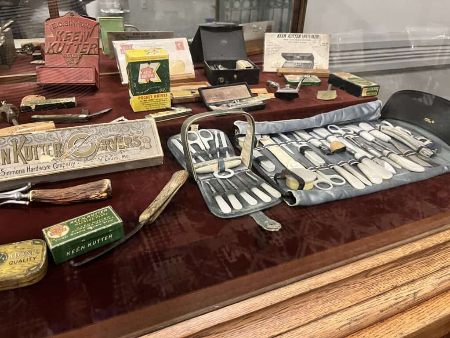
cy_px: 169
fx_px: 338
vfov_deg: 53.1
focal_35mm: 26
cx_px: 225
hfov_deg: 67.3
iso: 500
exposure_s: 1/30
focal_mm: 5.1
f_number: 1.6
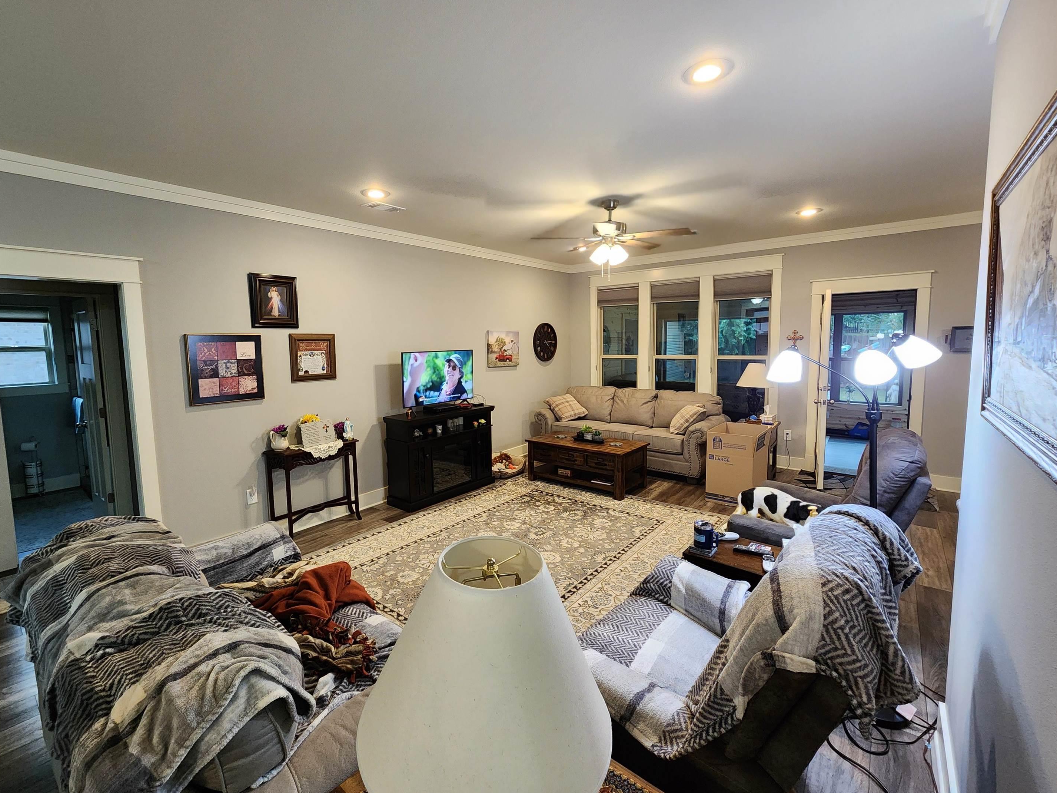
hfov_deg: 102.0
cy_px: 383
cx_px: 505
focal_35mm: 14
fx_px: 427
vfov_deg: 85.6
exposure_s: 1/60
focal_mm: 2.2
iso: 400
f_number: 2.2
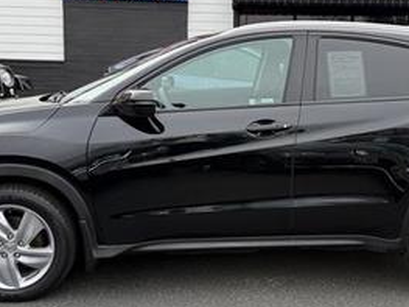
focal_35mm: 46
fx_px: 543
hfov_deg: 41.1
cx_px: 241
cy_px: 123
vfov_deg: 31.4
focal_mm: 6.76
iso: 80
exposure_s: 1/1032
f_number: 1.78
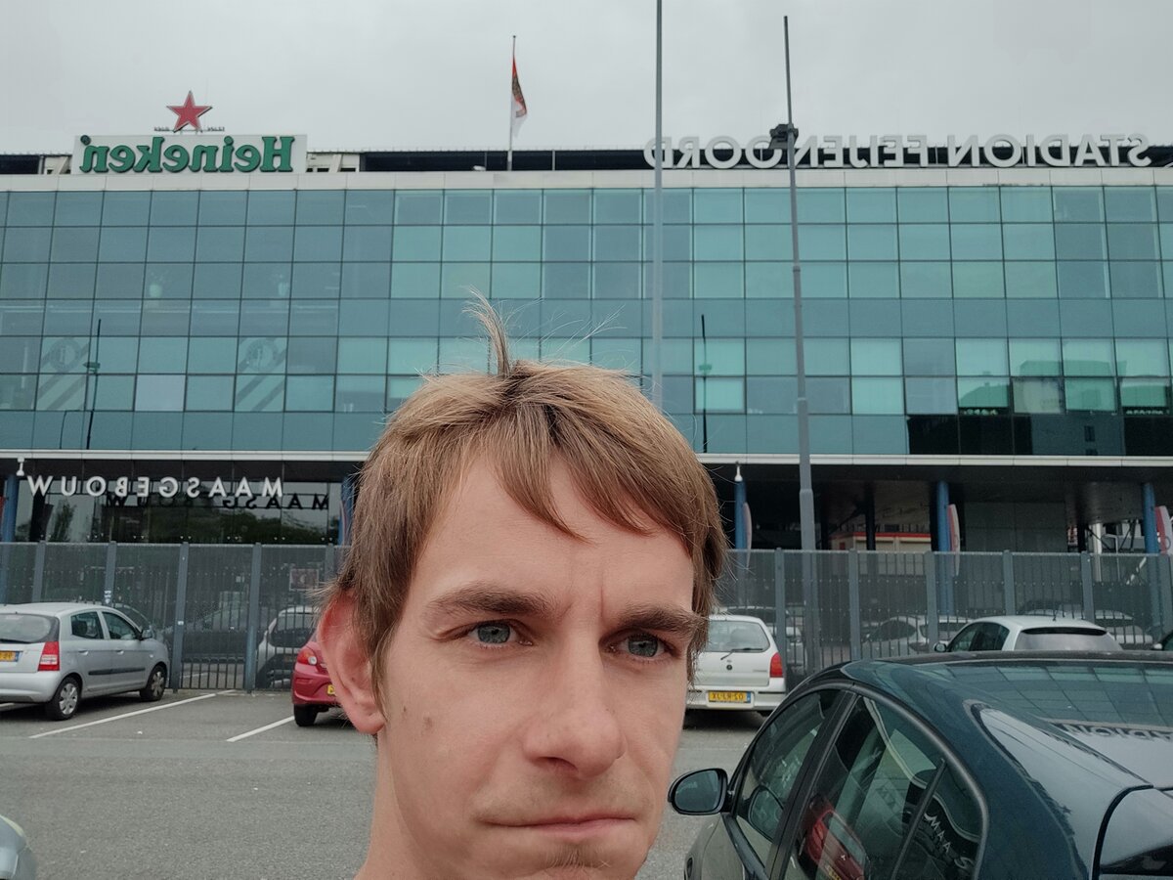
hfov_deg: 76.4
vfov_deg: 61.1
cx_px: 586
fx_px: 745
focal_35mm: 22
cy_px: 440
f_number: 2
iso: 100
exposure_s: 1/2184
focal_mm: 3.74
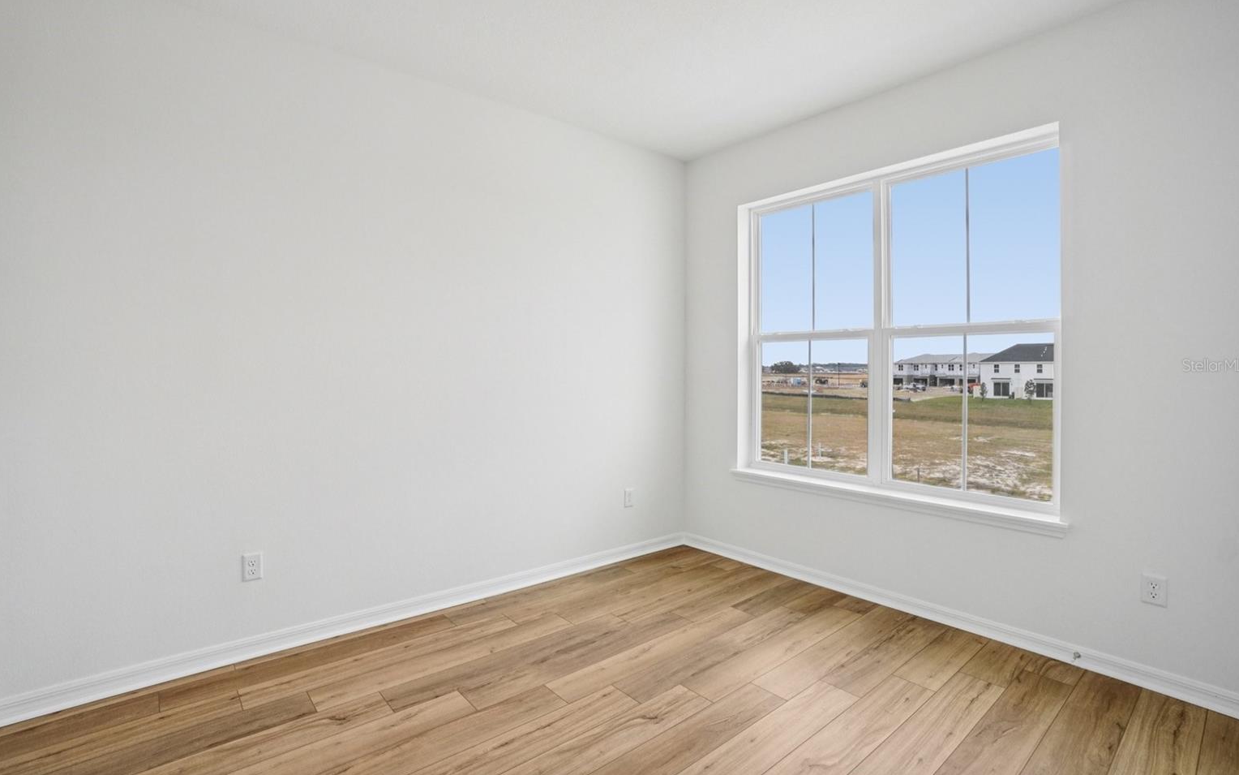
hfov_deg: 97.8
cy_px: 365
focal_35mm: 16
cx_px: 606
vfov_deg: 71.2
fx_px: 540
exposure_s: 1/30
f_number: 8
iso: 100
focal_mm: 10
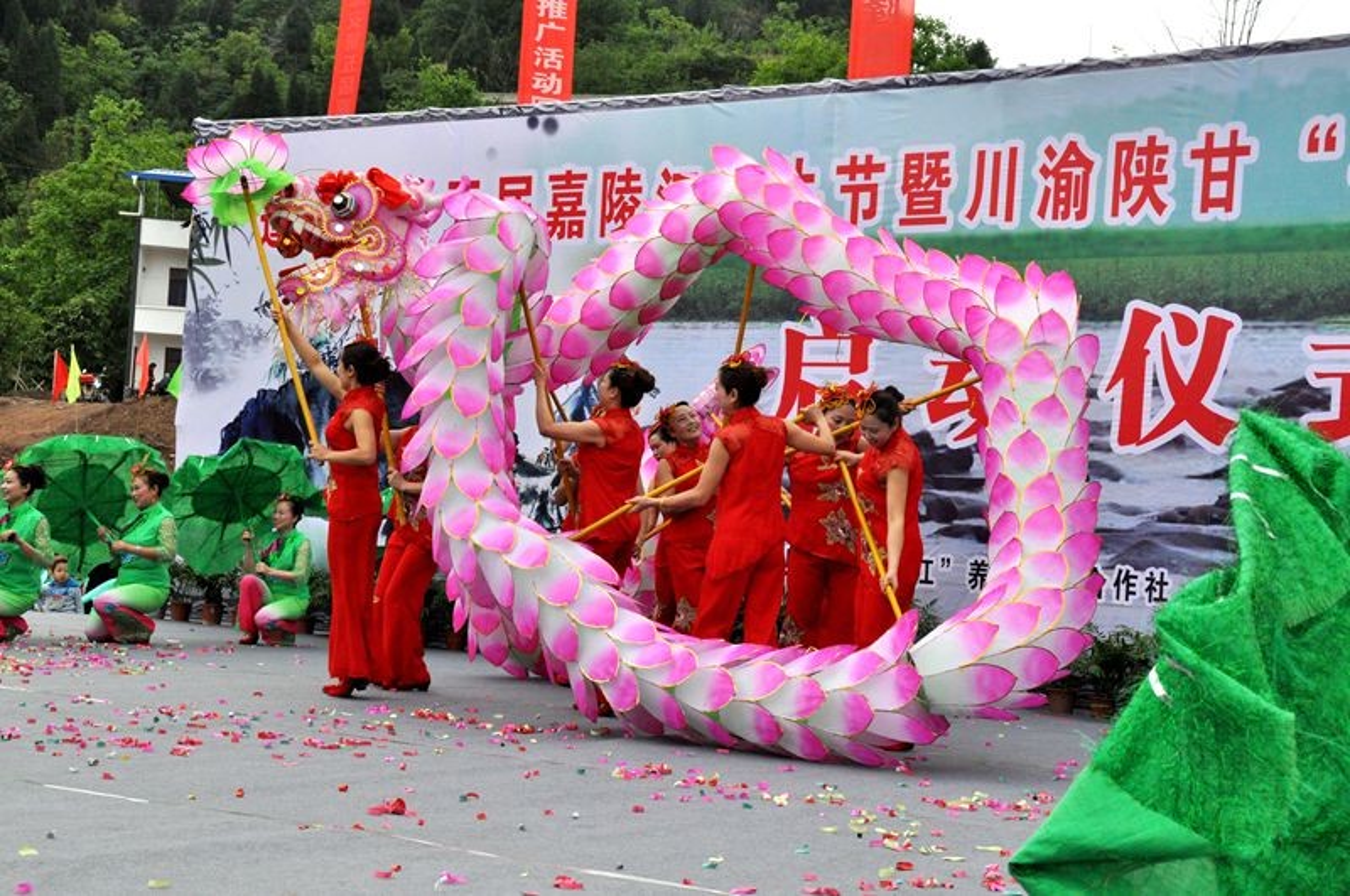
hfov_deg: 35.1
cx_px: 675
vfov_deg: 23.7
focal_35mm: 57
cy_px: 448
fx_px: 2134
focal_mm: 38
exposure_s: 1/800
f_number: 14
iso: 1250
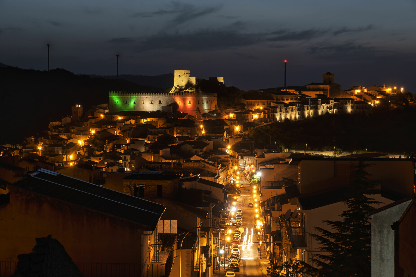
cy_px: 138
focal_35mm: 83
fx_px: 959
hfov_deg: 24.5
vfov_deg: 16.5
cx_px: 208
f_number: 10
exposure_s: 26
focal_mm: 55
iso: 160
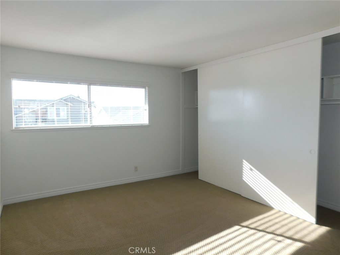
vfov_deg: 58.9
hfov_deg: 73.9
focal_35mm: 23
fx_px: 226
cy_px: 128
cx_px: 170
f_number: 3
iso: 125
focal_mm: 4
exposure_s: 1/200
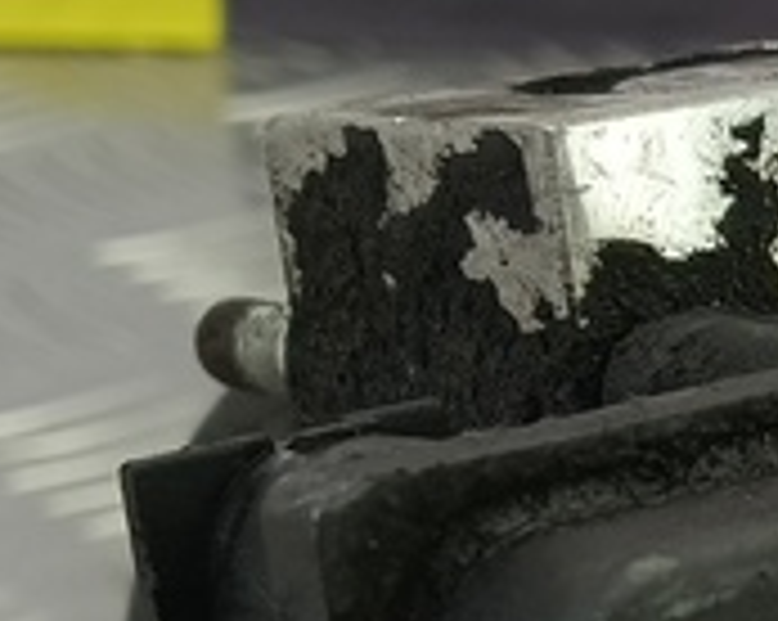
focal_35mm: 156
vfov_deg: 9.6
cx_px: 1151
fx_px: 3588
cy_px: 932
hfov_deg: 11.9
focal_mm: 4.11
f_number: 1.6
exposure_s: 1/50
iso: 111
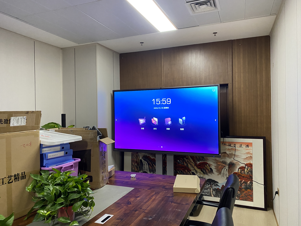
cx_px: 150
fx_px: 226
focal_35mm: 26
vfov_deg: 53.1
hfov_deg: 67.3
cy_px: 113
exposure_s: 1/60
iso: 500
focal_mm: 4.25
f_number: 1.8
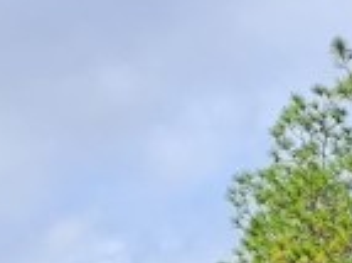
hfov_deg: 9.9
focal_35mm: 186
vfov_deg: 7.1
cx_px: 679
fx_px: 1890
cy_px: 794
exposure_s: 1/1457
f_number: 1.8
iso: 40
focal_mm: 5.4
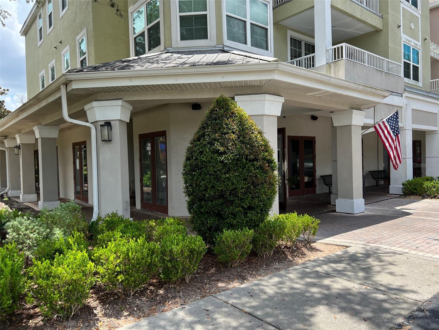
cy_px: 165
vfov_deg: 53.1
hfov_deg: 67.3
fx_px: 330
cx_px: 220
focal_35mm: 26
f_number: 1.5
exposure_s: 1/1196
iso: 50
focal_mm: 5.7
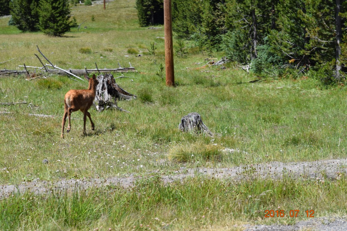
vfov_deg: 16.5
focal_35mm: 82
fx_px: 795
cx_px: 174
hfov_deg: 24.6
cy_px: 116
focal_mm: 55
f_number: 9
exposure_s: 1/320
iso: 200
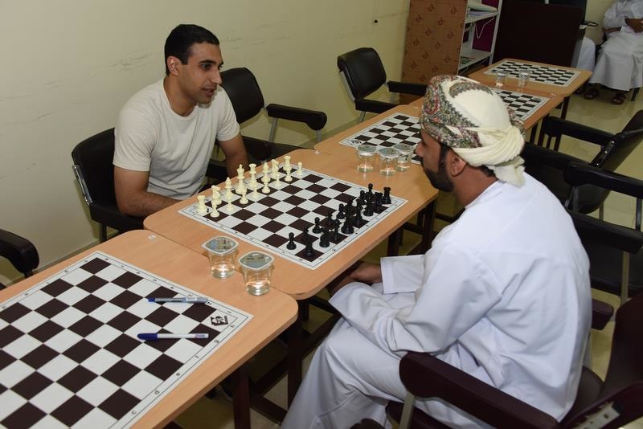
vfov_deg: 41.1
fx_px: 572
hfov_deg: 58.7
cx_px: 322
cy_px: 214
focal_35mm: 32
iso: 640
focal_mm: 32
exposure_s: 1/60
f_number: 6.3
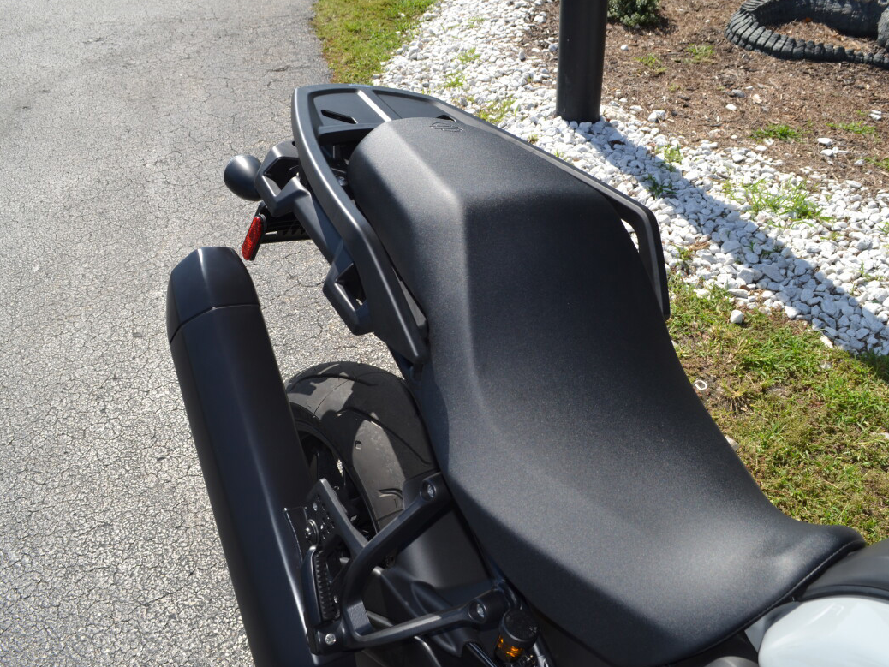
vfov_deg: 46.8
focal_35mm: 30
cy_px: 330
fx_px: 771
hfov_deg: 59.9
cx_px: 484
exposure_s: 1/200
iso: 100
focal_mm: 18
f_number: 8
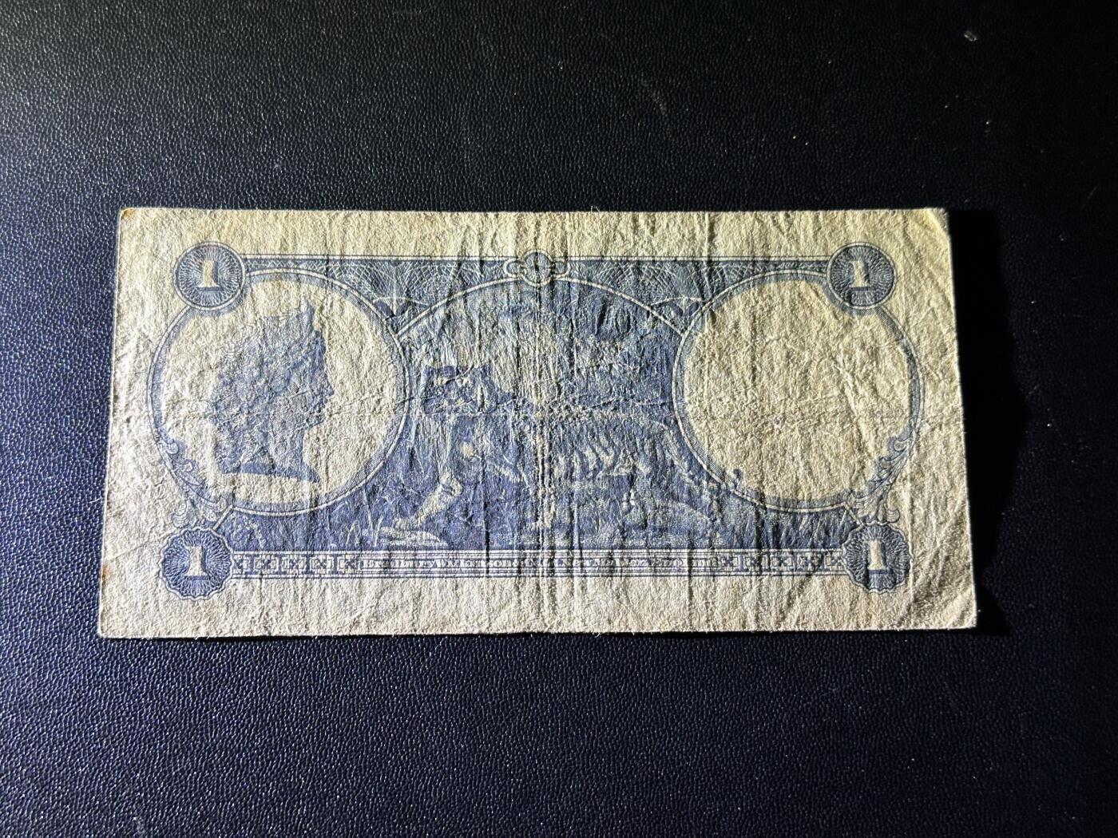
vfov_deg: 30.3
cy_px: 419
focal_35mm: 48
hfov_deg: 39.7
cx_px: 559
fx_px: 1550
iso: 50
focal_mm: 6.86
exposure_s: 1/50
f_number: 1.78
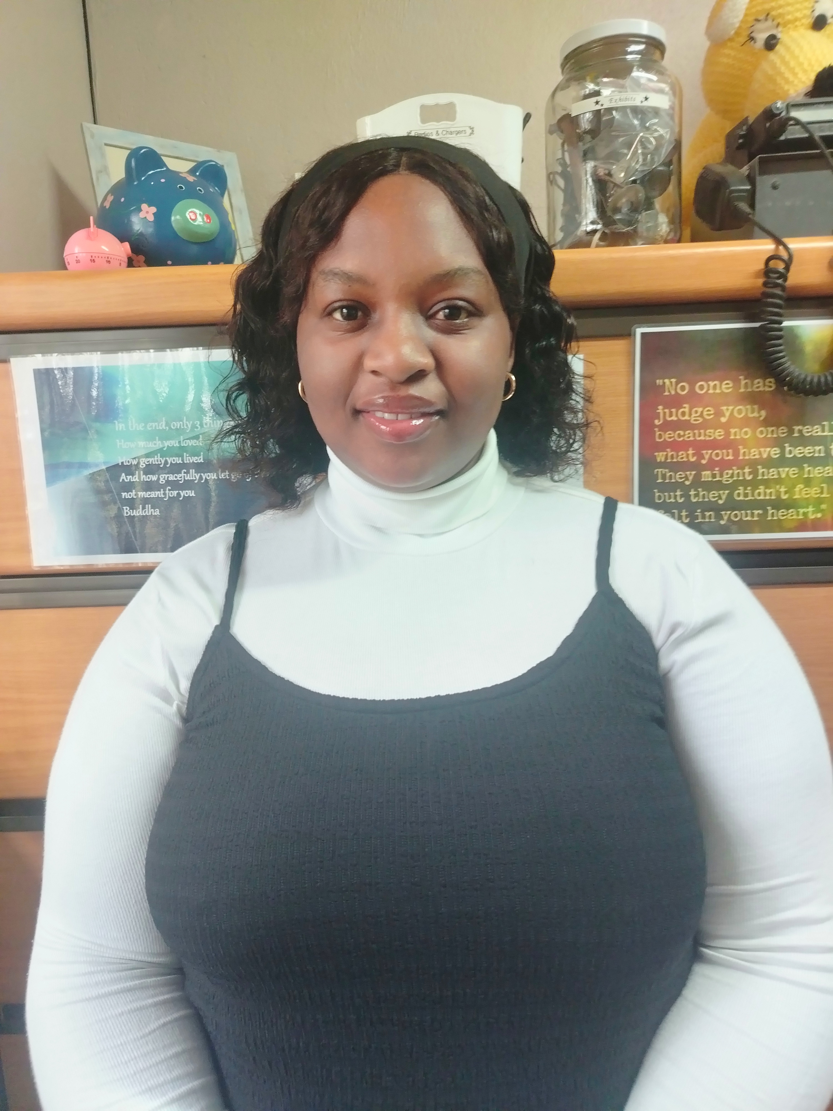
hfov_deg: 56.8
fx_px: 770
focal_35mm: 24
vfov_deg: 71.6
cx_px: 416
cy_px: 556
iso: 938
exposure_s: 1/25
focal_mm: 5.25
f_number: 1.75
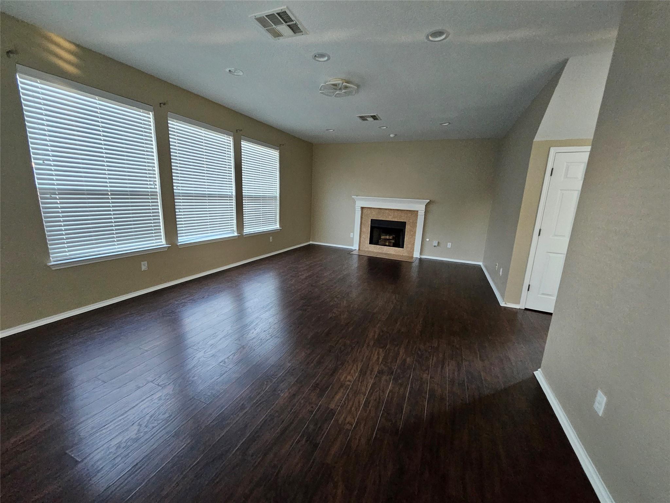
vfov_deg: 89.9
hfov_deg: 106.2
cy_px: 252
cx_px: 335
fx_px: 252
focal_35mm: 13
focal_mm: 1.74
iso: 640
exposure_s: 1/30
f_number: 2.2
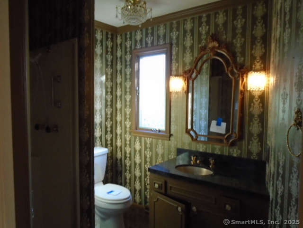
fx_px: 228
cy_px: 114
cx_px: 152
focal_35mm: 26
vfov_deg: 53.1
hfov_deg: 67.3
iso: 400
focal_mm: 4.6
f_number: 3.2
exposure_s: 1/30
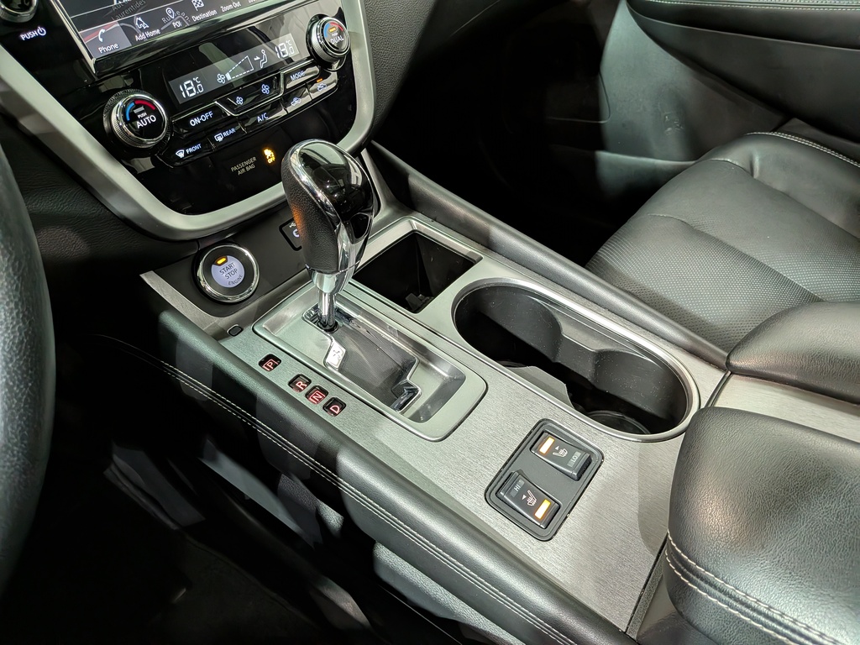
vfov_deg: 56.8
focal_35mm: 24
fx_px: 596
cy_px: 322
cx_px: 430
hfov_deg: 71.6
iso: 1053
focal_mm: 4.53
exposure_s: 1/60
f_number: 1.7
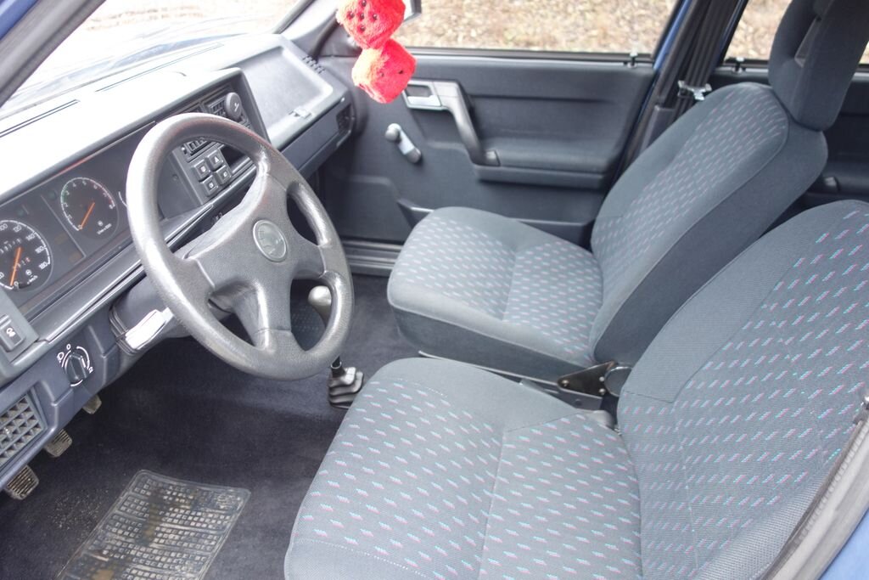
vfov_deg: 46.4
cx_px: 434
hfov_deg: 65.5
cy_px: 290
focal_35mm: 28
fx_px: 676
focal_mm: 10.4
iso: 160
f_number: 1.8
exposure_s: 1/30
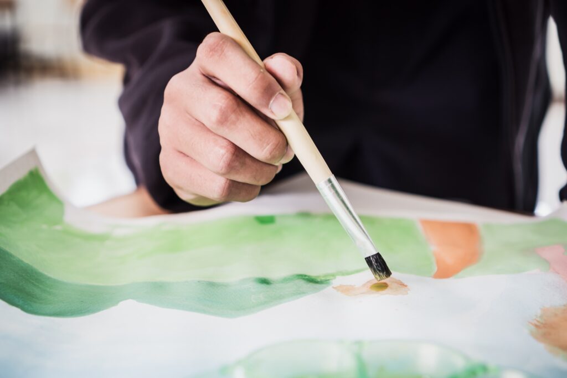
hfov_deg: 37.8
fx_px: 827
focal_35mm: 52
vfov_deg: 25.8
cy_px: 189
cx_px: 284
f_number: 2.5
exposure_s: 1/50
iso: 320
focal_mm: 35
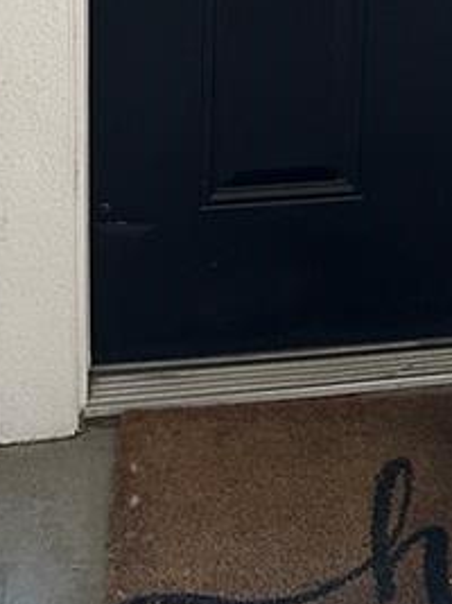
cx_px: 583
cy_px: -319
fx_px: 1882
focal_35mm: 108
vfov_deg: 16.5
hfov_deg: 13.2
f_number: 1.78
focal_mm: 6.86
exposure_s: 1/86
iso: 250
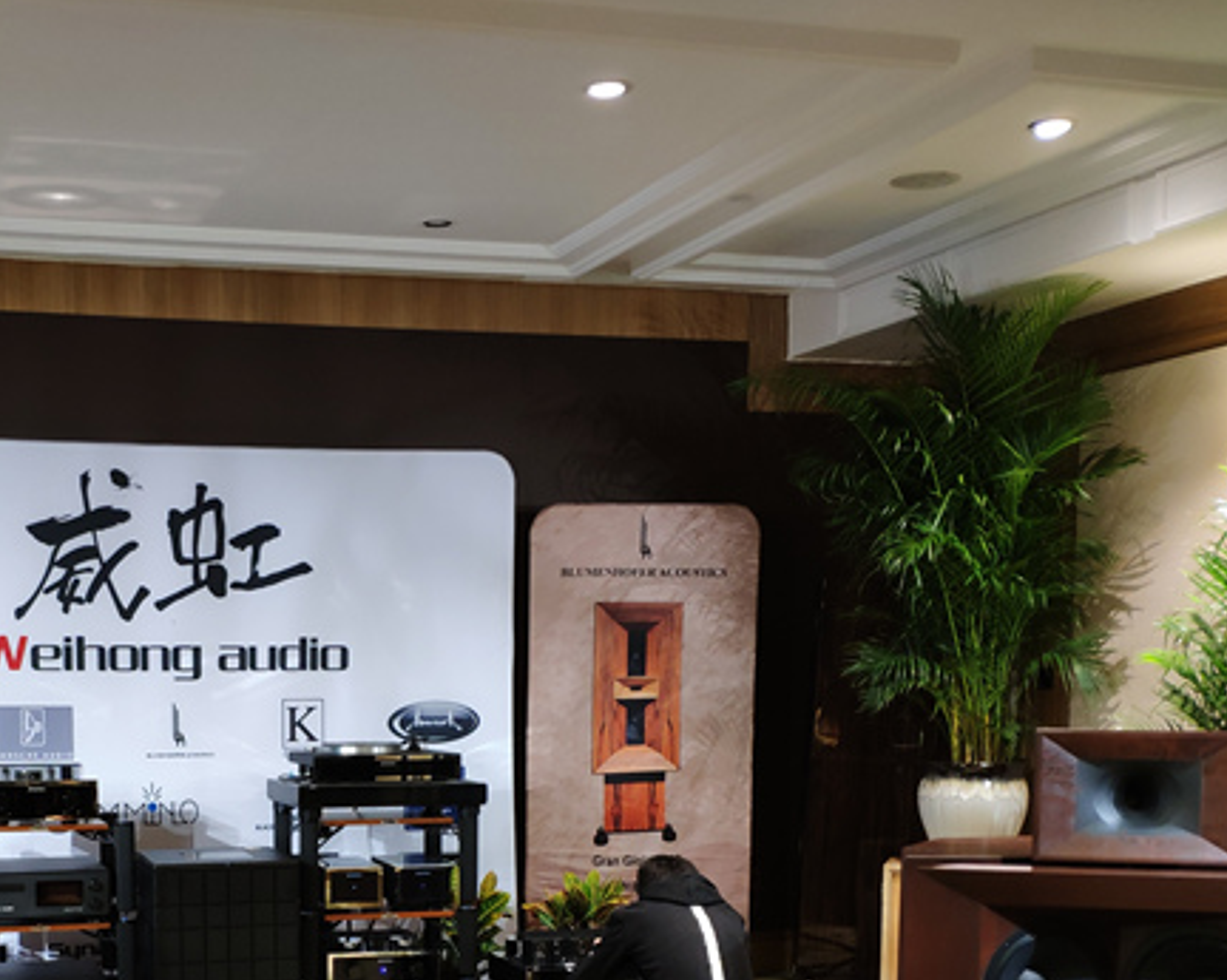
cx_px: 287
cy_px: 835
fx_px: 1379
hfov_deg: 46.0
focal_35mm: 38
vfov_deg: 37.2
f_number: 1.8
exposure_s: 1/50
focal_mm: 4.22
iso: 457
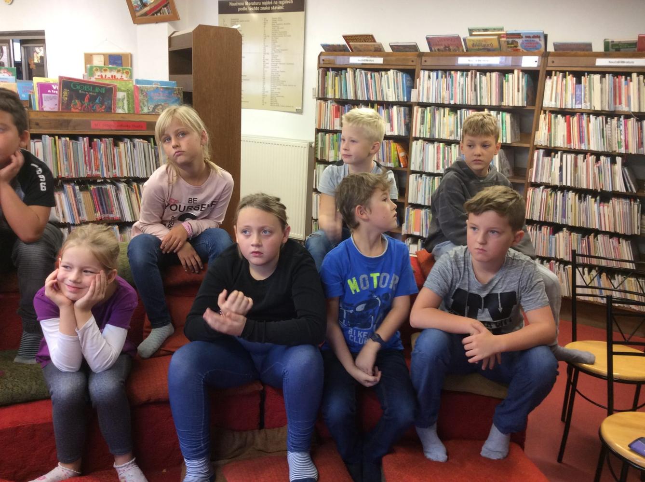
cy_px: 241
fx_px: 595
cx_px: 322
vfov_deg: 44.0
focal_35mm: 32
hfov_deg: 56.9
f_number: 2.4
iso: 64
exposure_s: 1/25
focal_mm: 3.3
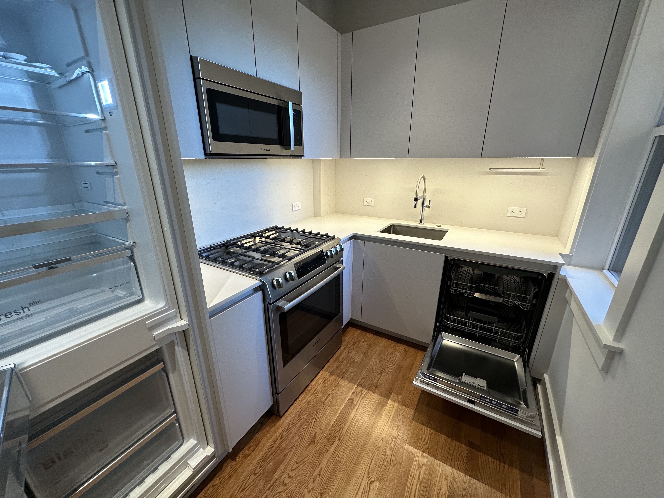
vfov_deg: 85.7
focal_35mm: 14
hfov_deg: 102.1
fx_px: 269
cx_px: 332
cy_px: 249
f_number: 2.2
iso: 160
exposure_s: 1/120
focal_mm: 2.22
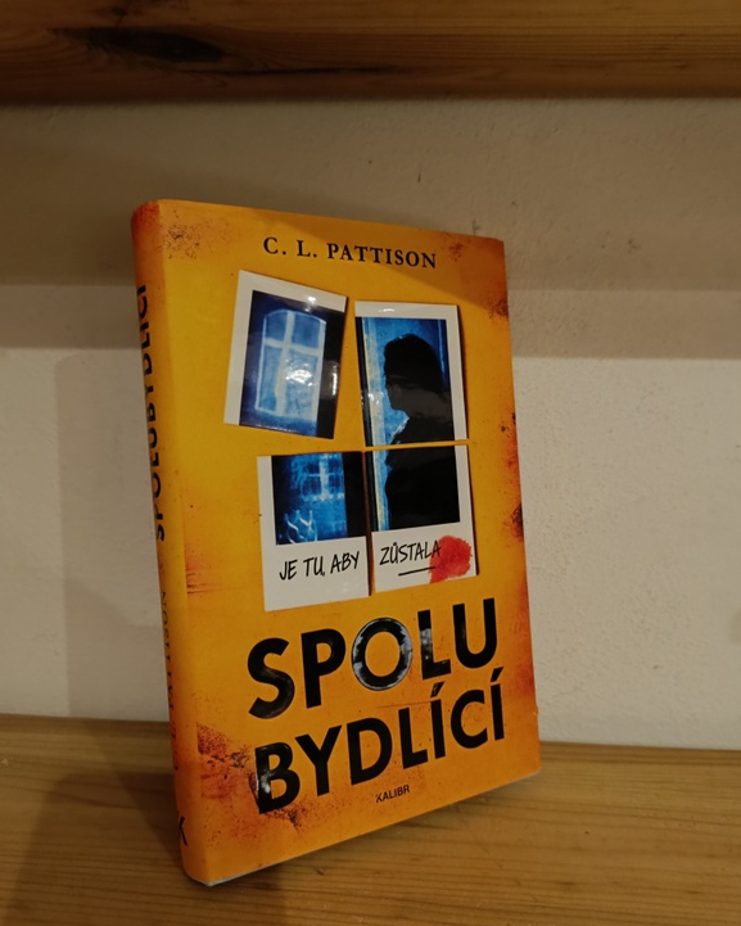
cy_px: 473
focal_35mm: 26
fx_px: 713
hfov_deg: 54.9
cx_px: 367
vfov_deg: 66.0
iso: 1899
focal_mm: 5.59
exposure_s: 1/20
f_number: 1.88
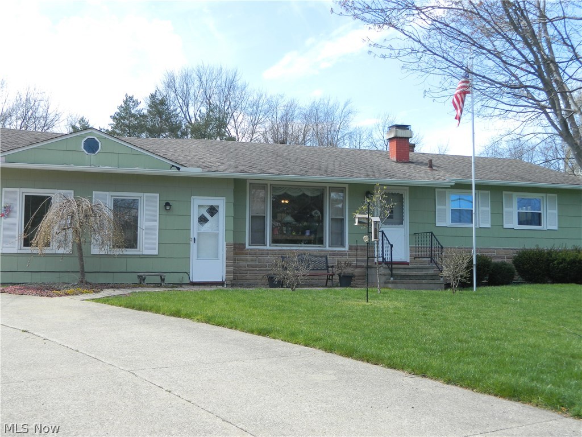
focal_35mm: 41
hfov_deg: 45.8
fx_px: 689
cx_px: 291
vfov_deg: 35.1
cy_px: 218
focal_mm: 7.3
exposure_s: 1/320
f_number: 3.5
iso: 80
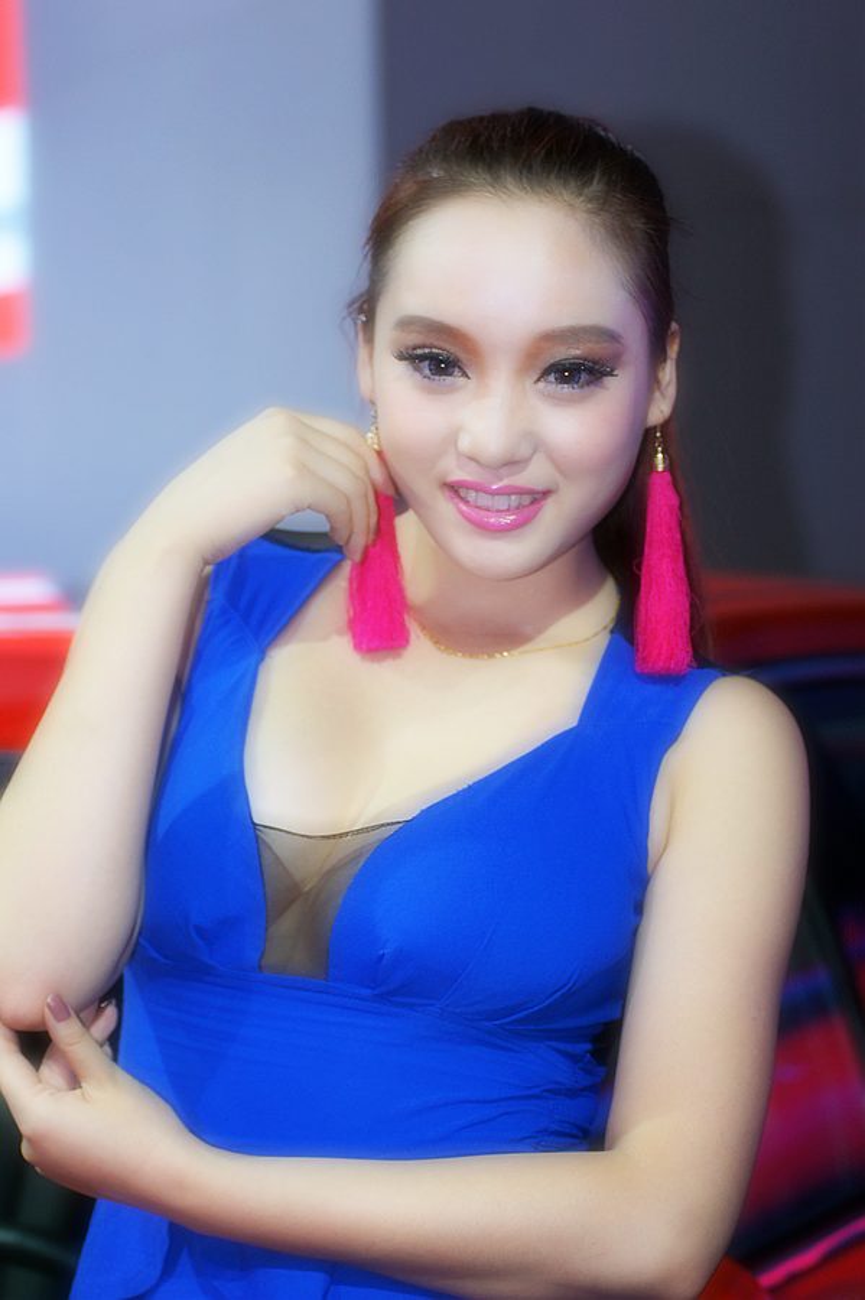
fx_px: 3788
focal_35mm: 105
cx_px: 432
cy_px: 650
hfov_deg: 13.0
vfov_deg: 19.5
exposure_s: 1/125
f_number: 4
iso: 400
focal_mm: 70
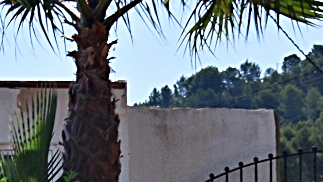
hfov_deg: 12.3
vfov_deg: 6.7
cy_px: 446
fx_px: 1473
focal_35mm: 172
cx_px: 367
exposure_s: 1/200
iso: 100
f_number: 7.1
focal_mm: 18
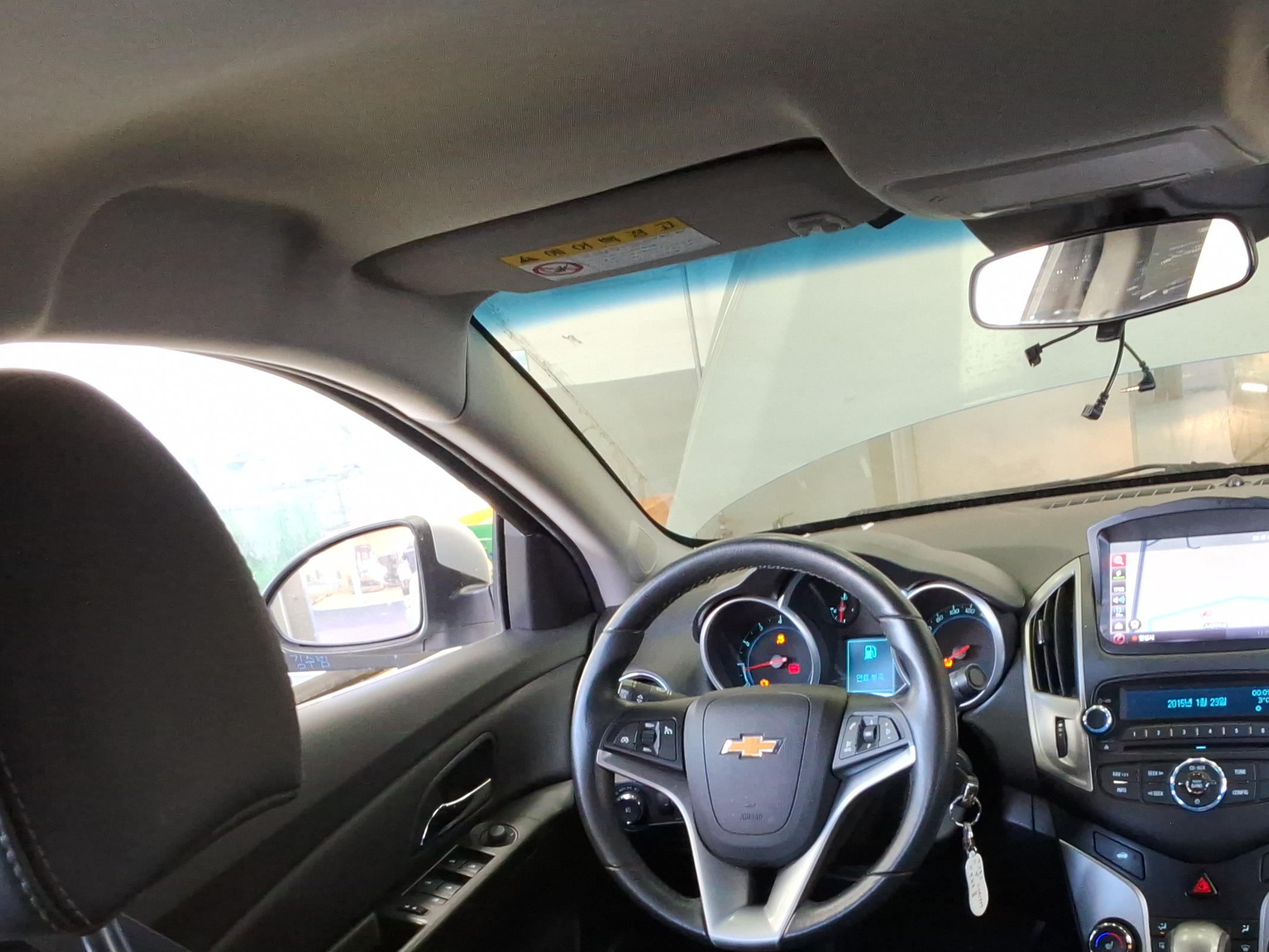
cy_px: 683
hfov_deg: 43.6
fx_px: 1576
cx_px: 758
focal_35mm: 43
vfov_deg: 33.1
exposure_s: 1/40
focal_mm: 2.91
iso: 91
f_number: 1.9
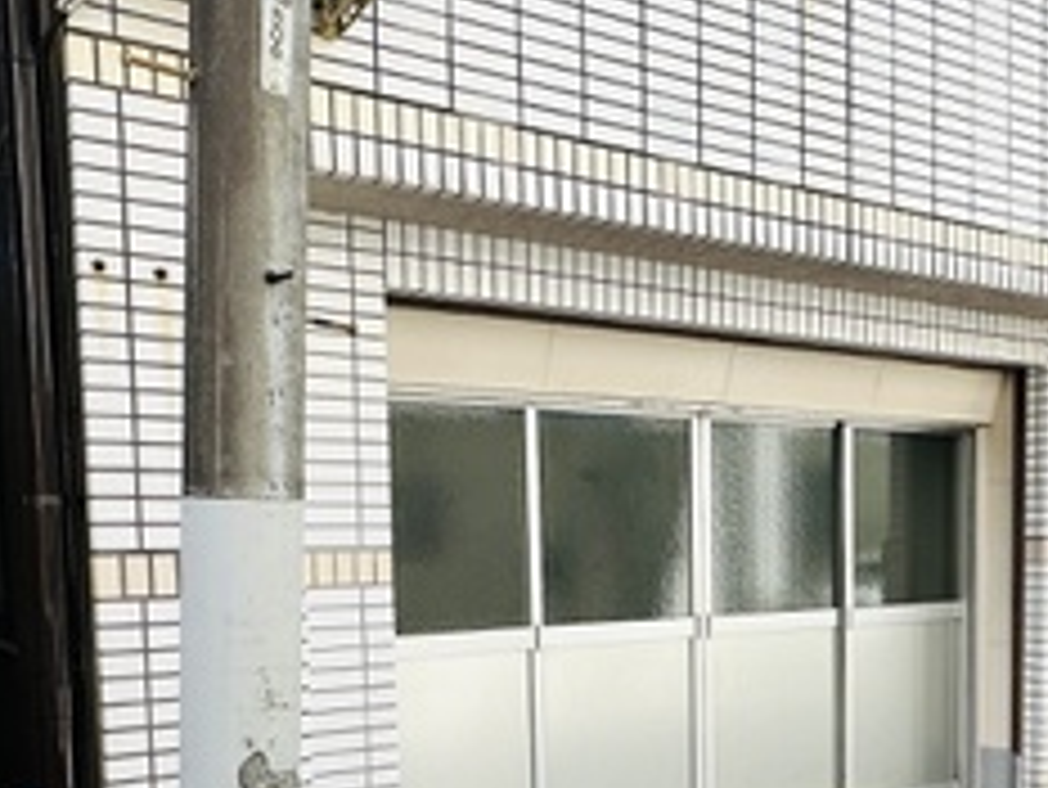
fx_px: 1272
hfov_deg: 44.3
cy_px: 655
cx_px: 670
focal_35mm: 42
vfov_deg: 33.2
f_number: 2.2
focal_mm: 2.22
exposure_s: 1/359
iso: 40
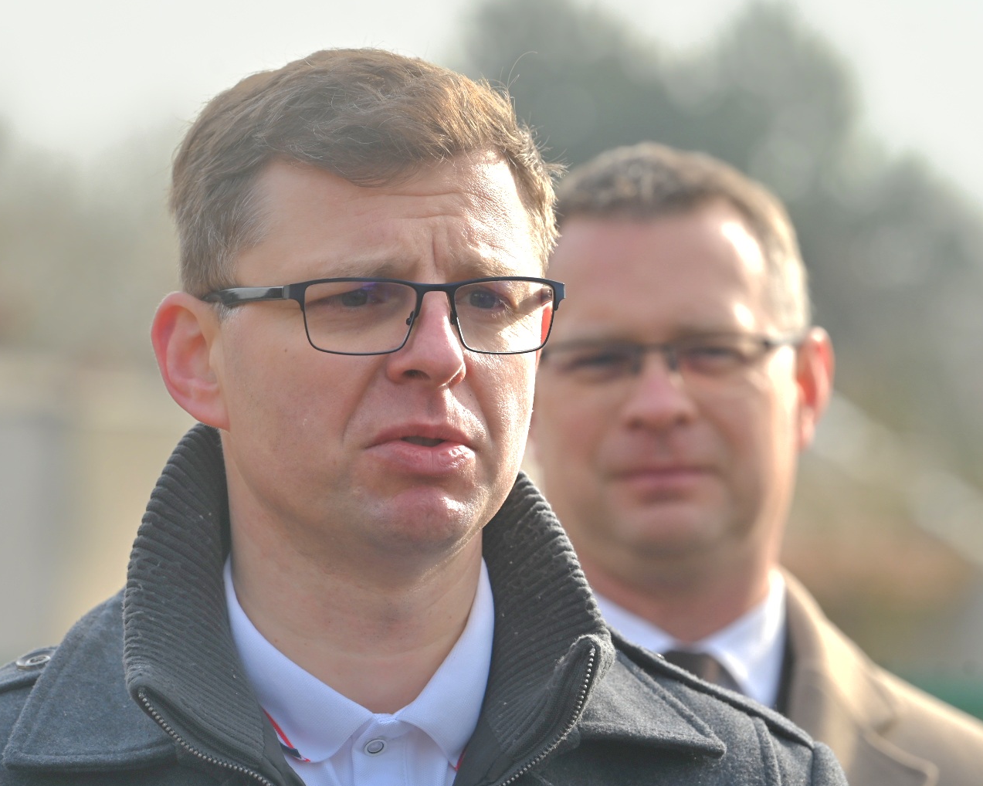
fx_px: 6254
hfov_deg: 9.0
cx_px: 392
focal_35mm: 215
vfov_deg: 7.2
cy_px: 372
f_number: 5.6
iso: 100
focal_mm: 180
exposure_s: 1/400
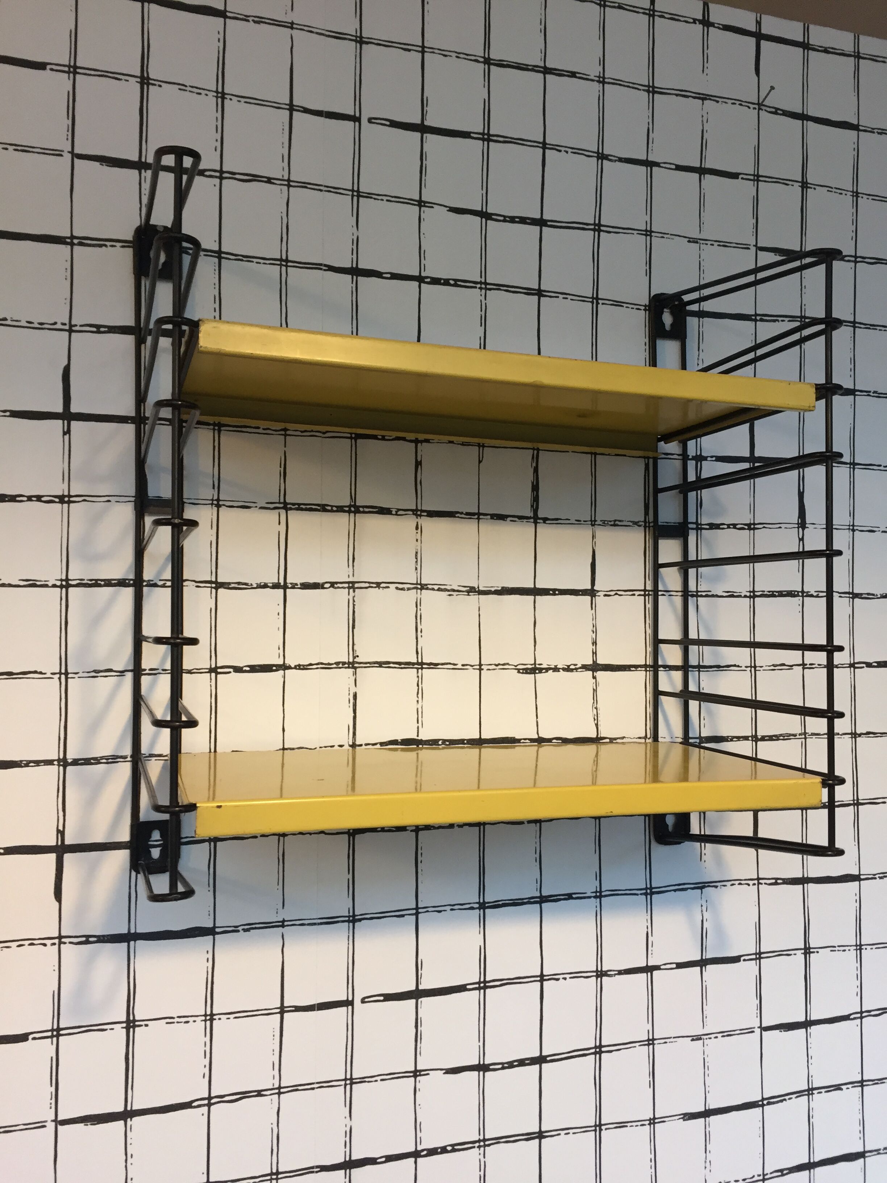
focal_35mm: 29
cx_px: 444
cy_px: 592
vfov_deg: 61.7
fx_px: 991
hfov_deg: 48.2
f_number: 2.2
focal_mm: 4.15
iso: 100
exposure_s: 1/33
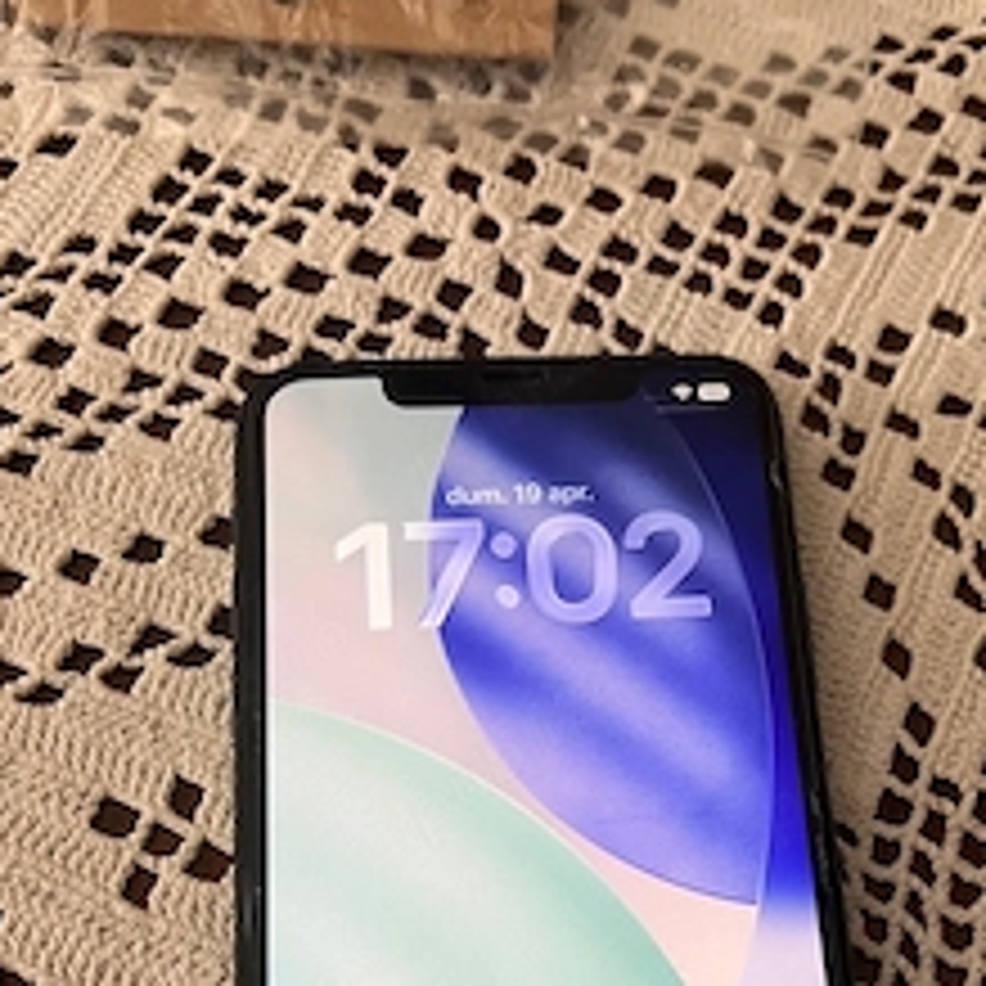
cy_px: 779
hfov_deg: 39.6
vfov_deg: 38.6
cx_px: 644
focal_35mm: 42
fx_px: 1353
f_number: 1.5
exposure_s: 1/79
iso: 125
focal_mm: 5.7
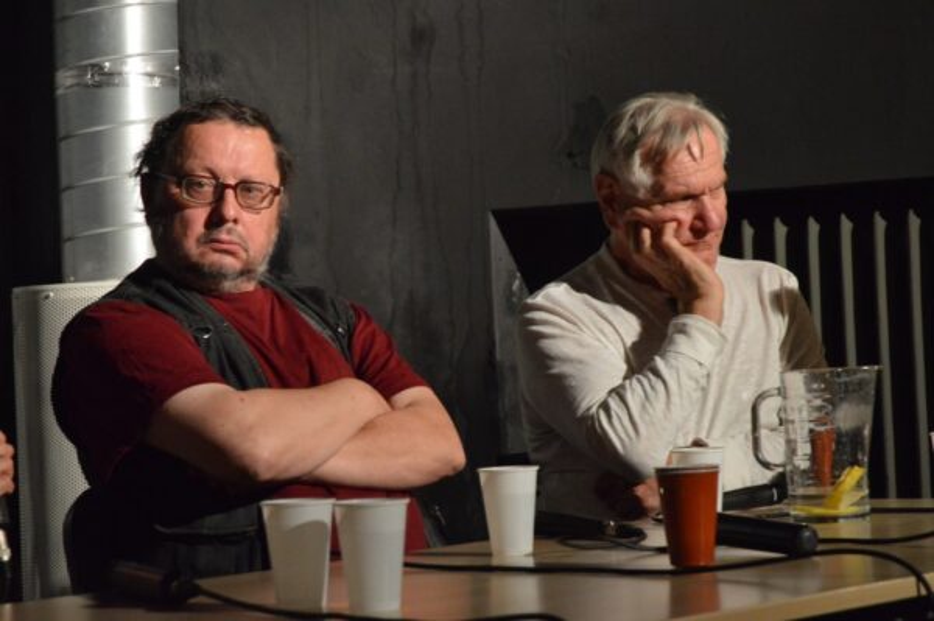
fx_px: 2722
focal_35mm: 105
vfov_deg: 13.0
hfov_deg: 19.5
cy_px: 310
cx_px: 467
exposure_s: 1/80
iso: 3200
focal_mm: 70
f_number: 9
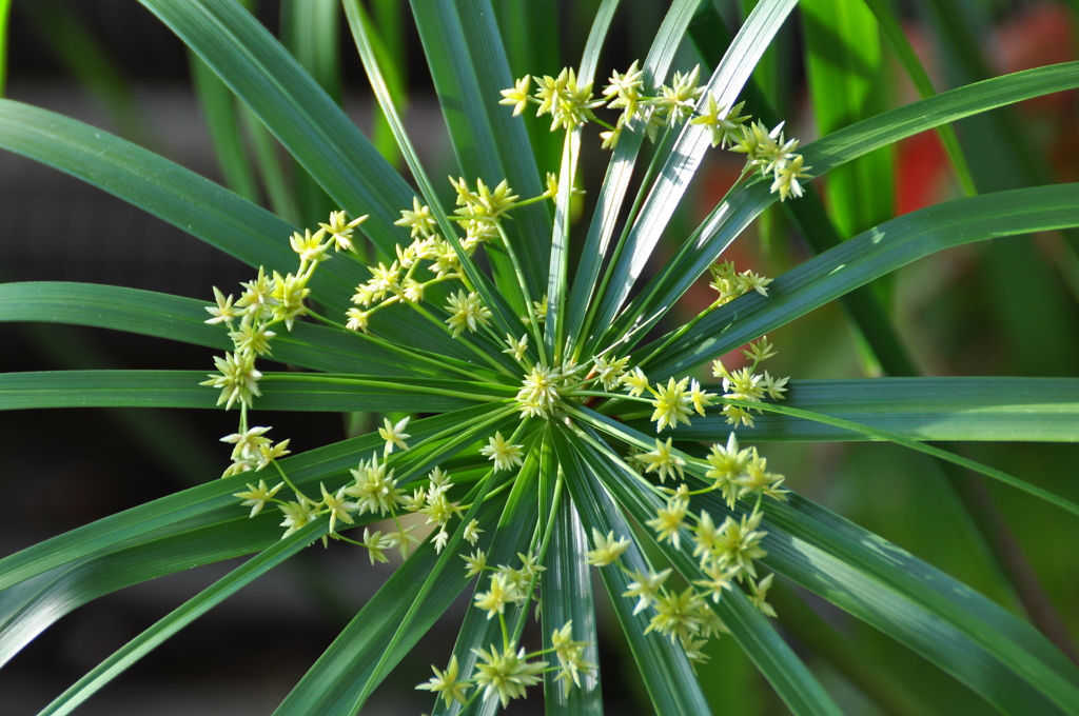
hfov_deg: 10.2
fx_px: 6062
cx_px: 540
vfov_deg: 6.8
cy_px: 358
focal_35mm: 202
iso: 200
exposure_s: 1/100
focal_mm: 135
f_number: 6
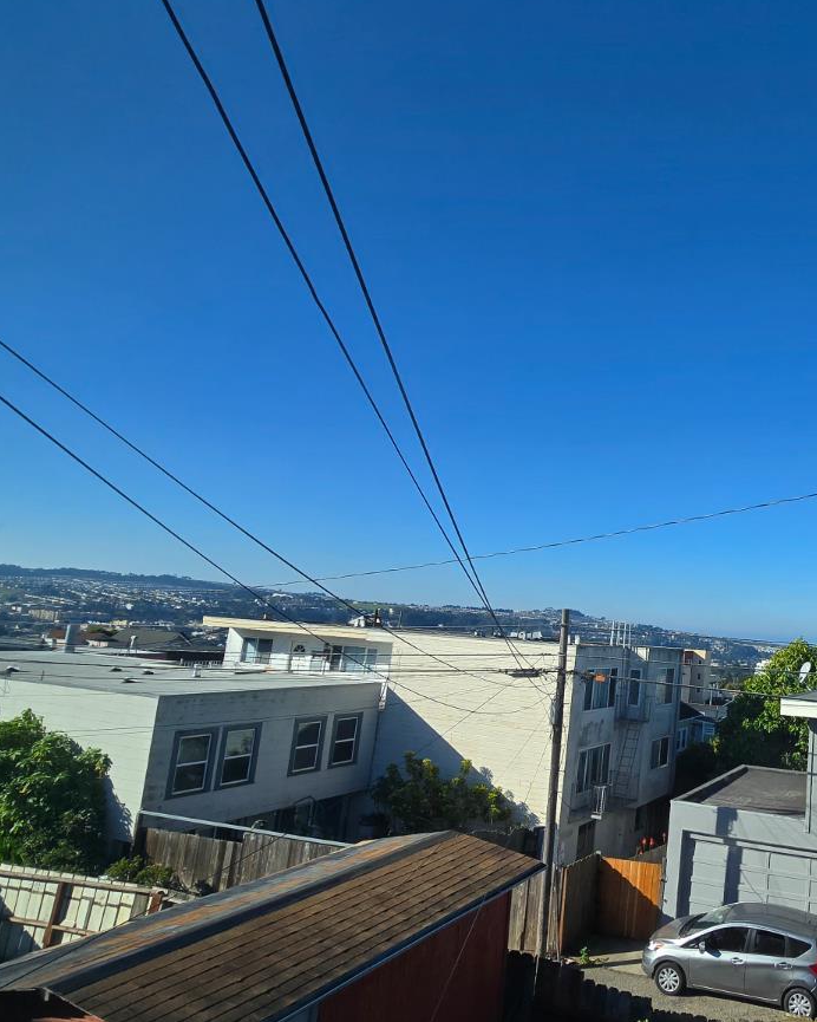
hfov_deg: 54.3
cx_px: 749
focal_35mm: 22
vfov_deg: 75.0
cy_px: 536
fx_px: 665
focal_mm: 2.2
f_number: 2.2
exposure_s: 1/1597
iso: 50
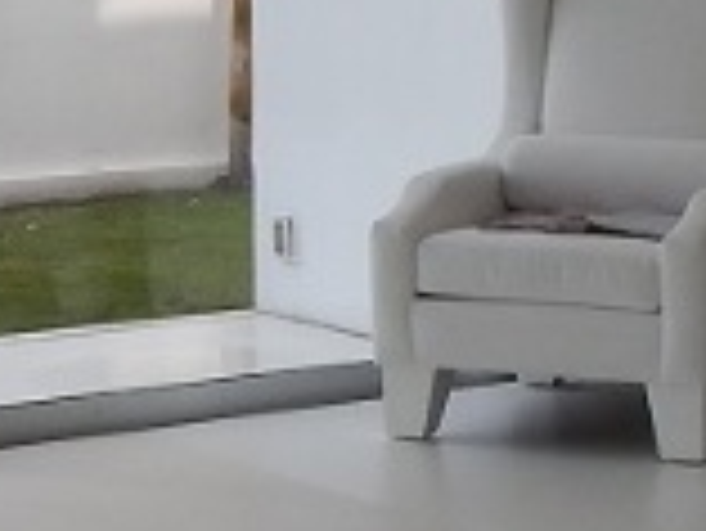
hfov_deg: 12.6
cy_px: 400
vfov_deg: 9.5
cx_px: 603
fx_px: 3184
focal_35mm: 156
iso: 125
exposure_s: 1/800
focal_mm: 4
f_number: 3
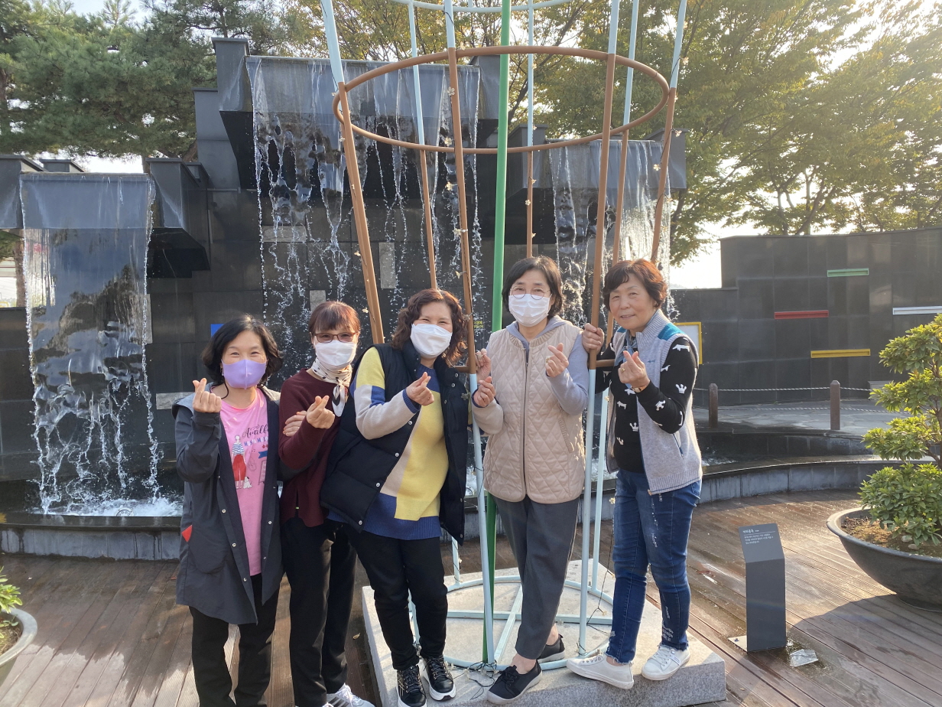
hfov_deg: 67.3
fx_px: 708
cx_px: 471
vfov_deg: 53.1
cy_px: 354
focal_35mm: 26
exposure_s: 1/421
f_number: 1.8
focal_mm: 4.25
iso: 32
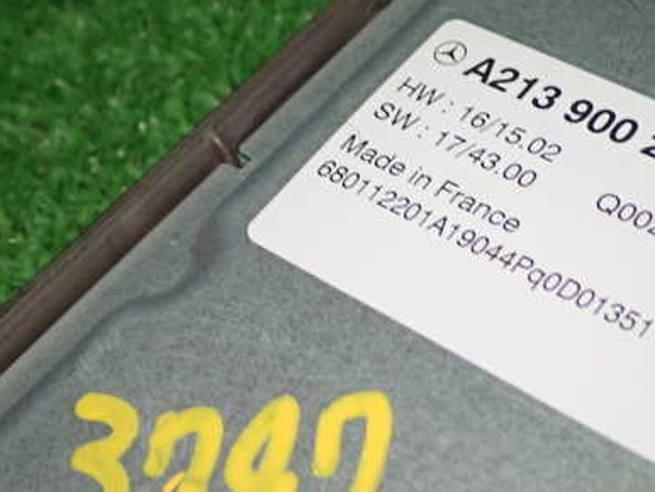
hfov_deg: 26.4
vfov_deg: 20.2
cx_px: 475
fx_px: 1382
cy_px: 195
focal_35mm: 73
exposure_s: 1/50
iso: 320
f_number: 3.1
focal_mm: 8.4
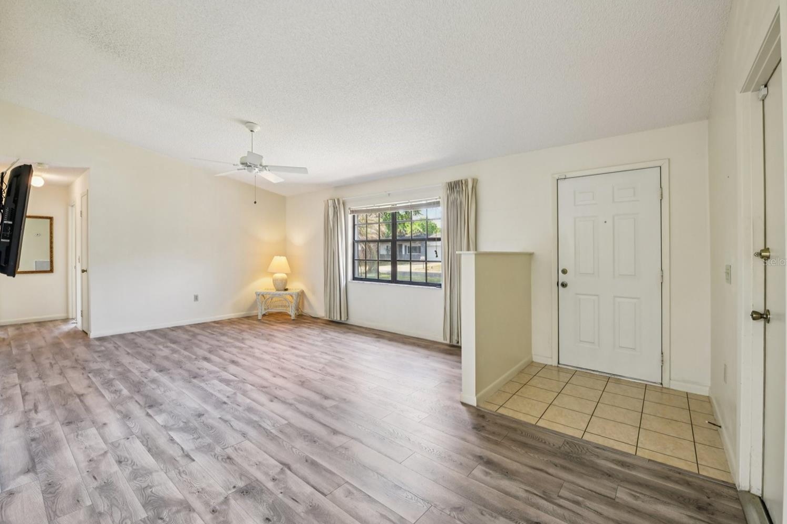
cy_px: 261
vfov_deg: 77.3
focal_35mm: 15
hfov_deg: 100.4
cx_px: 387
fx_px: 328
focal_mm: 14
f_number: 8
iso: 400
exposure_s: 1/8
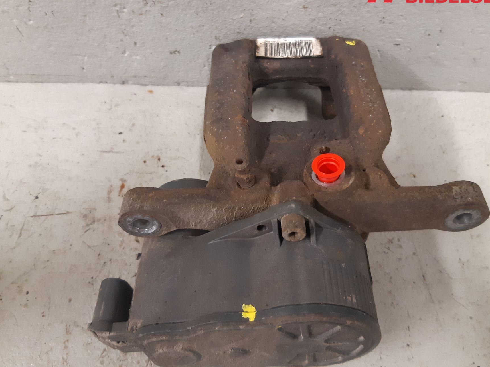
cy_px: 173
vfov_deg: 45.4
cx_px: 250
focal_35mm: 31
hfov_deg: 58.4
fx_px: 439
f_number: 1.7
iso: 250
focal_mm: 3.93
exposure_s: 1/33
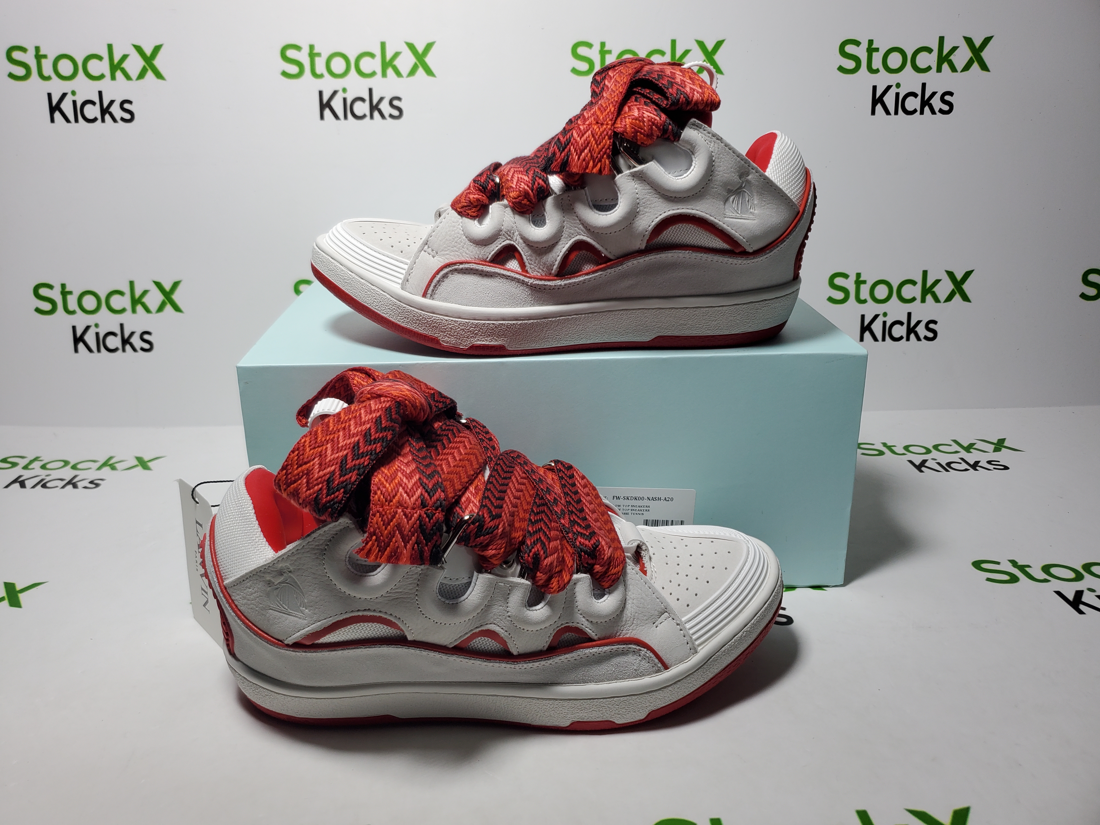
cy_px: 412
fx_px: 826
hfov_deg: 67.3
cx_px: 550
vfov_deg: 53.1
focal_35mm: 26
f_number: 1.5
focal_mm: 4.3
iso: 50
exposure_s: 1/594
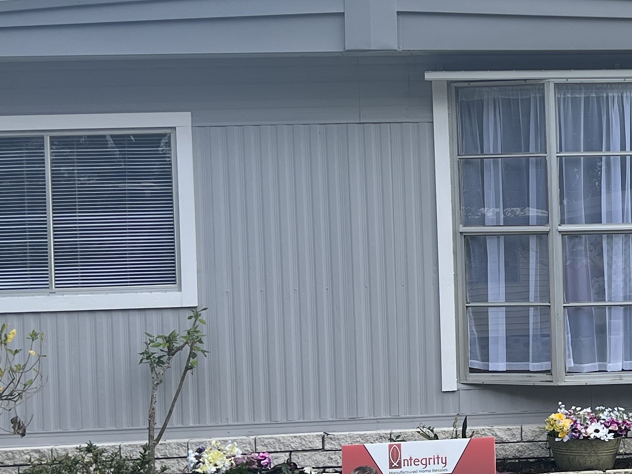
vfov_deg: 18.6
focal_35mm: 79
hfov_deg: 23.4
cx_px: 672
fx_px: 1442
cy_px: 281
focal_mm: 5.7
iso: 50
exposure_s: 1/1808
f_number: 1.5
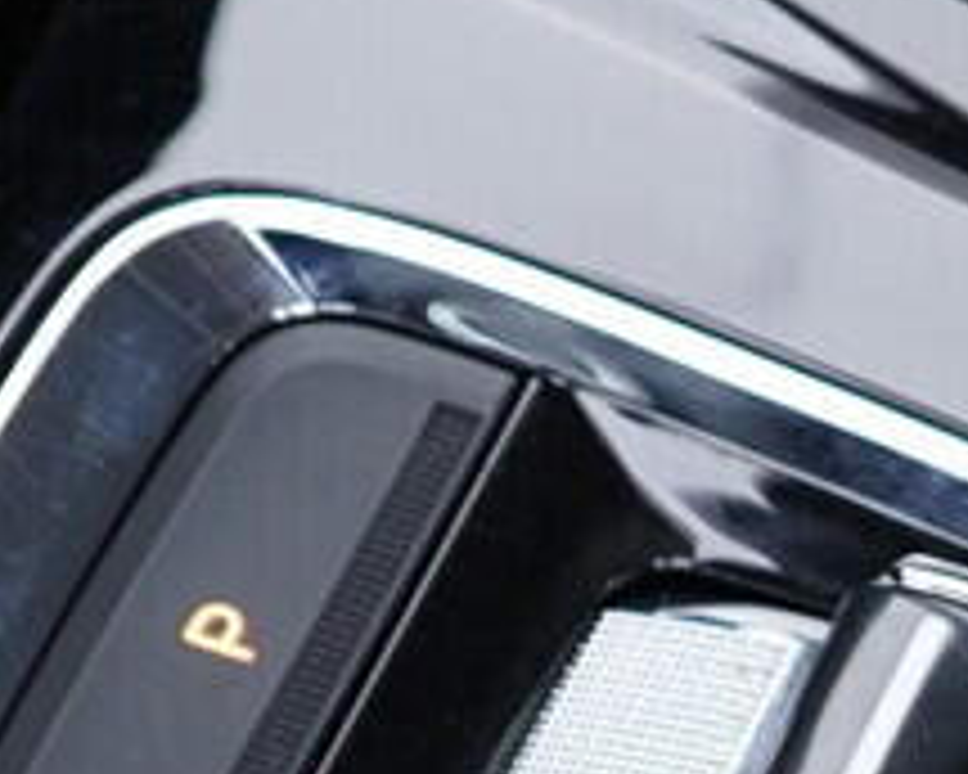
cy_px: 1120
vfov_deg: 6.8
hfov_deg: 8.0
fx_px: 6475
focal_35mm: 226
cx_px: 2157
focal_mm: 24
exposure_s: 1/40
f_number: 2.8
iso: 200
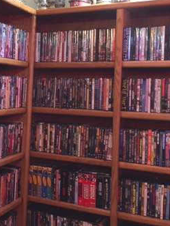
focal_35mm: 56
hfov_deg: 25.1
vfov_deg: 34.2
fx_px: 366
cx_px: 8
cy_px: 96
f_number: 2.2
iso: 80
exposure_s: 1/30
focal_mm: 4.15
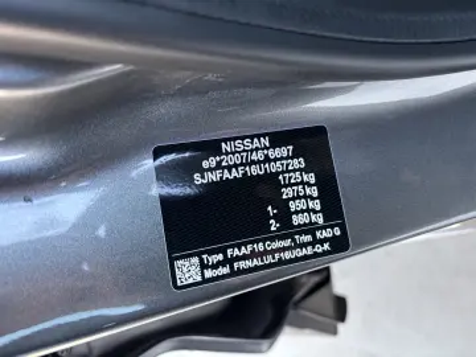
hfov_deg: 67.3
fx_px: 358
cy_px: 178
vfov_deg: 53.1
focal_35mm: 26
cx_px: 238
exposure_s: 1/79
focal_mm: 5.96
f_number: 1.6
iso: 125
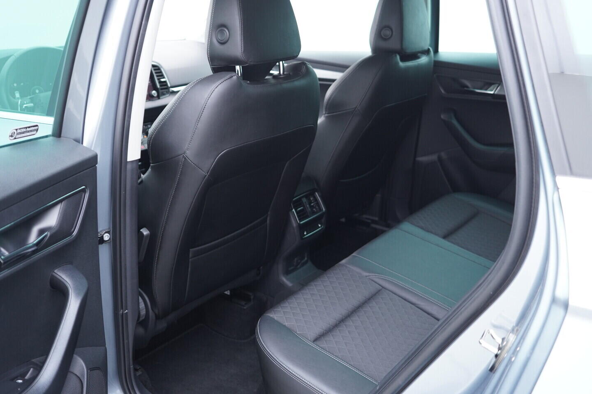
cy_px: 197
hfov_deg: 53.1
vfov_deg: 36.9
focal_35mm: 36
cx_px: 296
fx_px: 592
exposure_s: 1/40
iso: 500
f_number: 2.8
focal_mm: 24
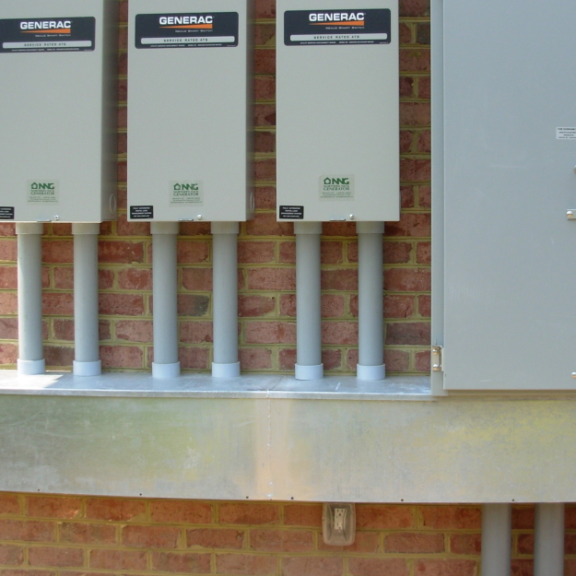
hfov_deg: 31.0
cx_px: 359
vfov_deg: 31.0
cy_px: 236
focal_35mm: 55
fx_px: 1035
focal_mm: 6.3
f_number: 2.9
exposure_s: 1/406
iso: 50
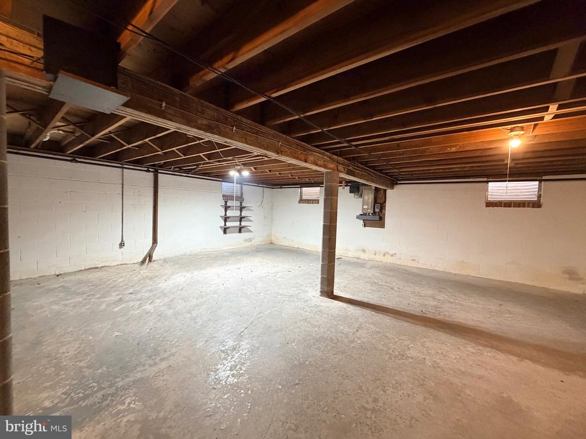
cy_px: 220
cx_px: 293
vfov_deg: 85.7
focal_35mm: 14
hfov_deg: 102.1
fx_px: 237
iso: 500
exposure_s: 1/60
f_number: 2.2
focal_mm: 2.22
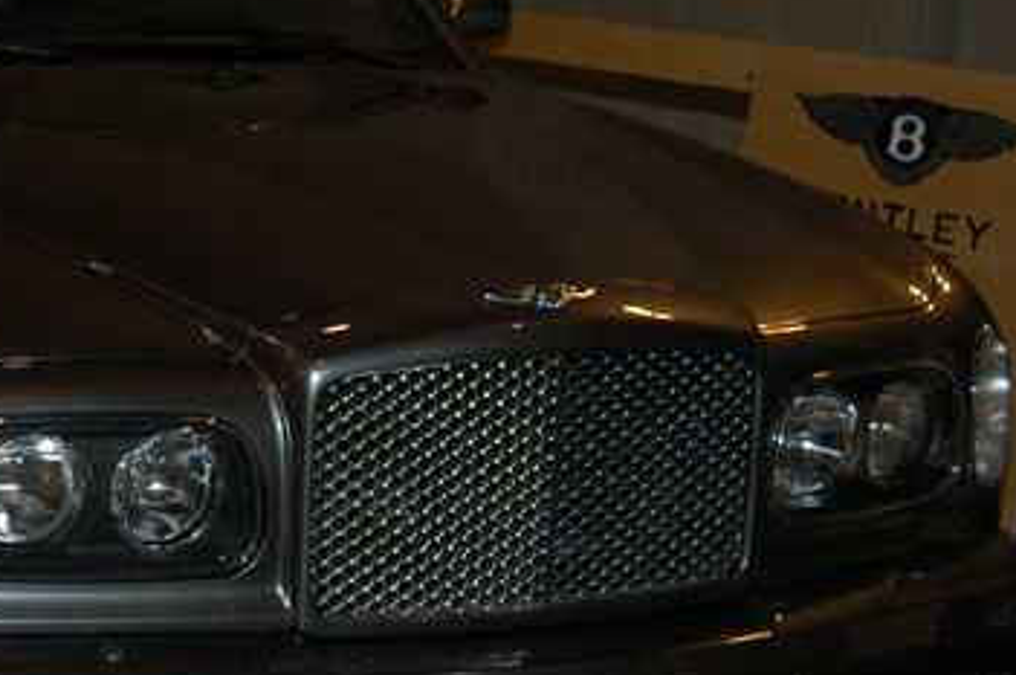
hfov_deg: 18.3
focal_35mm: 110
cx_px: 126
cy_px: 281
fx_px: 3100
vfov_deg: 12.4
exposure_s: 1/60
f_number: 5
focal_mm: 38
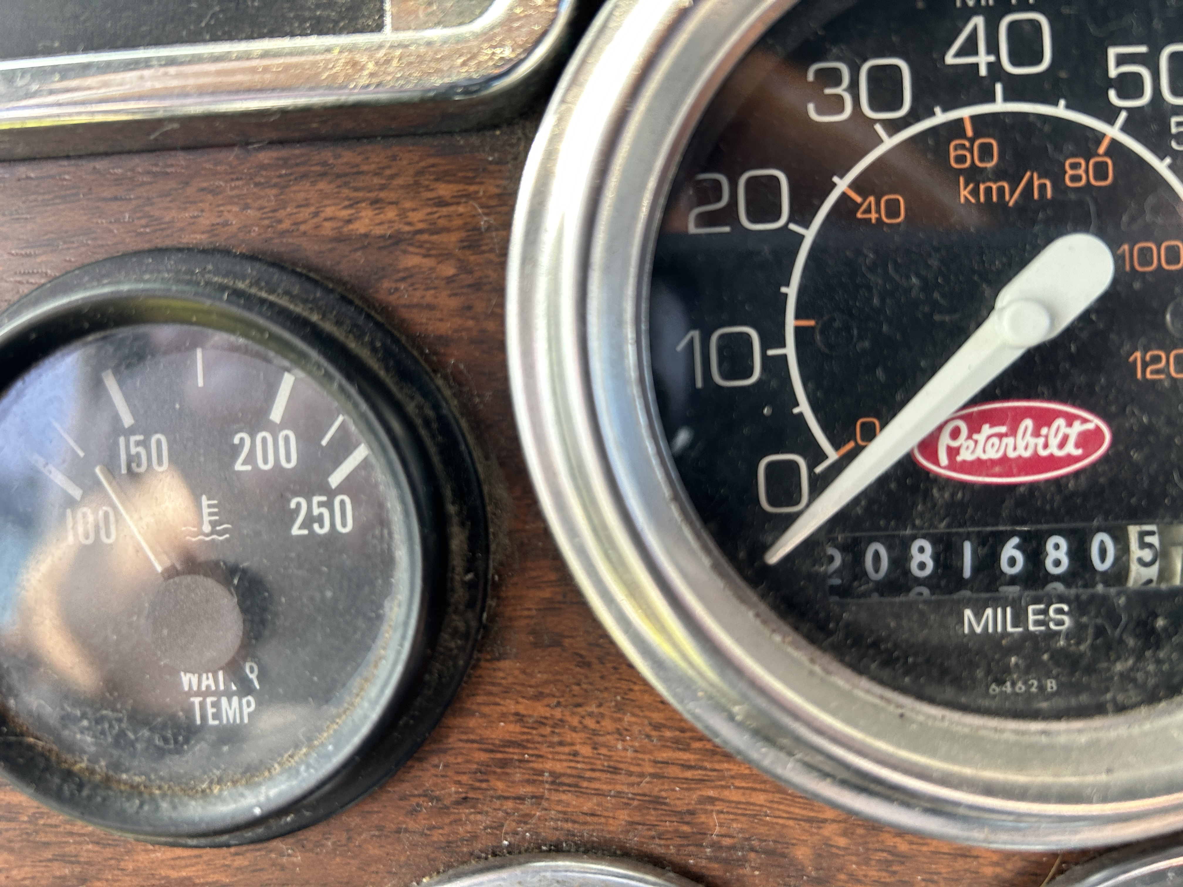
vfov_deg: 53.1
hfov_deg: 67.3
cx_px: 592
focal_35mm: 26
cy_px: 444
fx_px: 889
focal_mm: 5.7
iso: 125
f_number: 1.5
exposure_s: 1/121
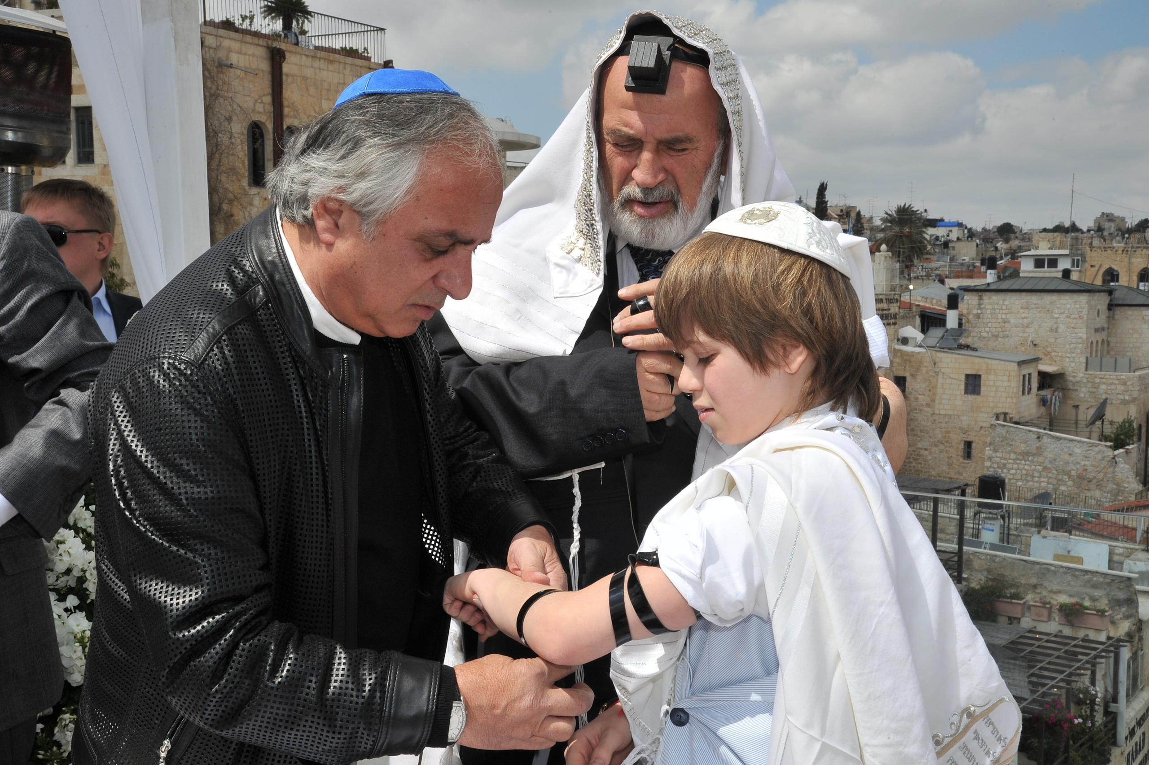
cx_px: 574
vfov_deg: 29.2
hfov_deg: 42.8
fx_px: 1468
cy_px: 382
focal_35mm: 46
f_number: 22
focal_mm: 46
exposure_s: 1/250
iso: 500
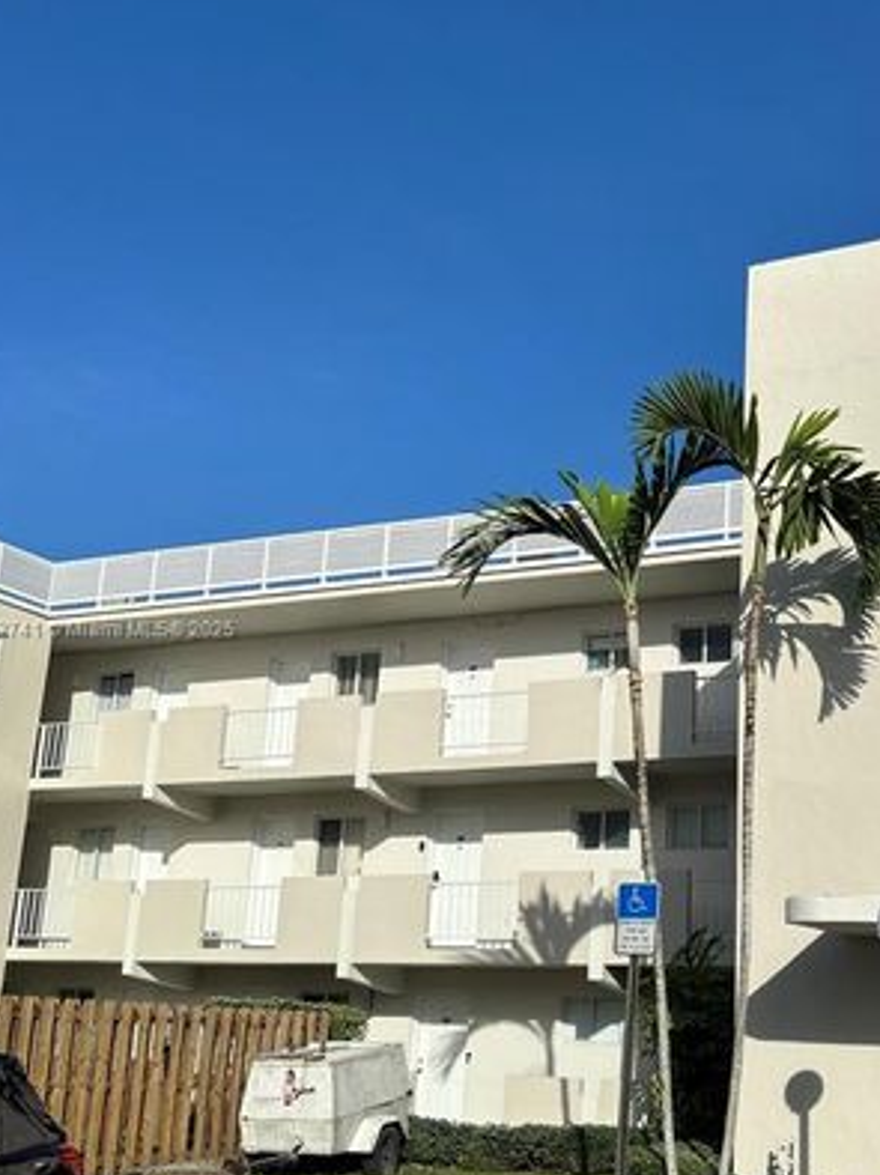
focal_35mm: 44
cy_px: 631
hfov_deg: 32.1
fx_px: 1493
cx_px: 677
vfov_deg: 42.9
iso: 50
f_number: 1.6
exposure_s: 1/8333
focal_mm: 5.96
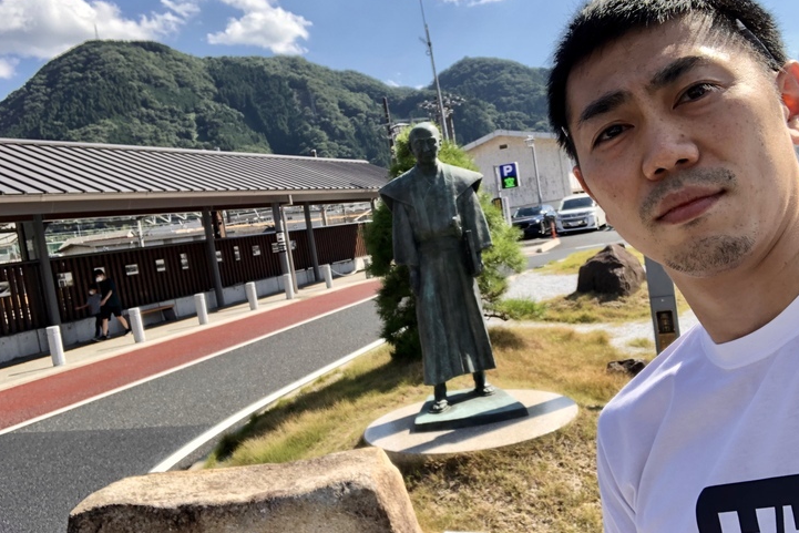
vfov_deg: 38.9
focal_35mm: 34
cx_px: 404
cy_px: 281
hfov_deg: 55.8
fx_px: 755
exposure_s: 1/302
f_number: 2.2
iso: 20
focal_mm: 2.87
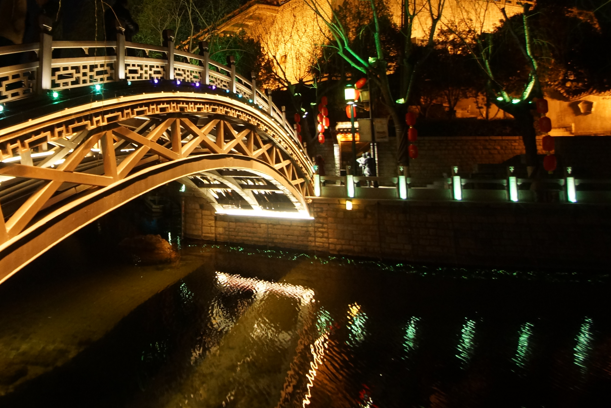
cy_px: 111
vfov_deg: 51.3
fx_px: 408
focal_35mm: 24
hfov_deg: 68.2
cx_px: 141
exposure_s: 1/30
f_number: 3.5
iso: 800
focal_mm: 10
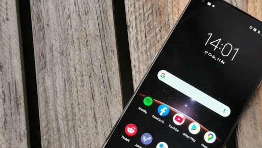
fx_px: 459
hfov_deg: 31.6
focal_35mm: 66
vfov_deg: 18.2
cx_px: 177
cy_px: 113
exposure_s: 1/100
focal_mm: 5.56
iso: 80
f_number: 1.6
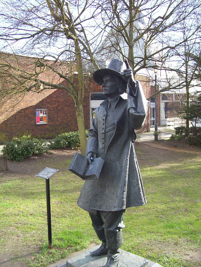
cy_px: 134
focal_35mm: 43
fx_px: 332
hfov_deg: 33.7
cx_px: 100
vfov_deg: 43.8
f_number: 2.73
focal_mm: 5.77
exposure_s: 1/337
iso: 100
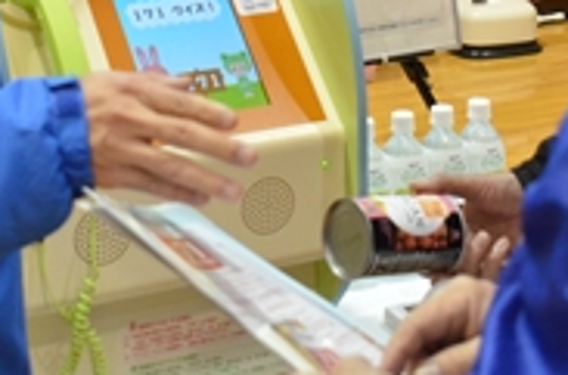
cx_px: 227
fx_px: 1611
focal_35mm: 102
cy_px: -91
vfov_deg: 12.9
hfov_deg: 20.0
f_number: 4.5
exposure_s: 1/200
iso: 3200
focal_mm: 25
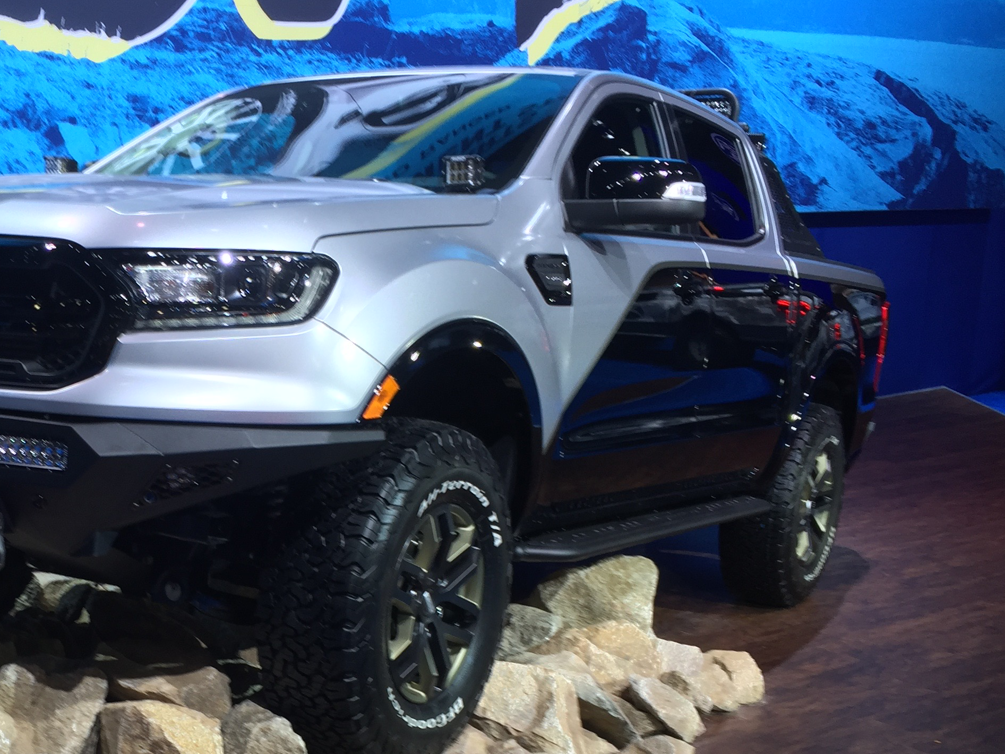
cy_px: 563
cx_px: 204
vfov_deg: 28.7
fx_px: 1452
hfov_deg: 36.9
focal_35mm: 50
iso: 32
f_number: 2.2
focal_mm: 4.15
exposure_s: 1/40
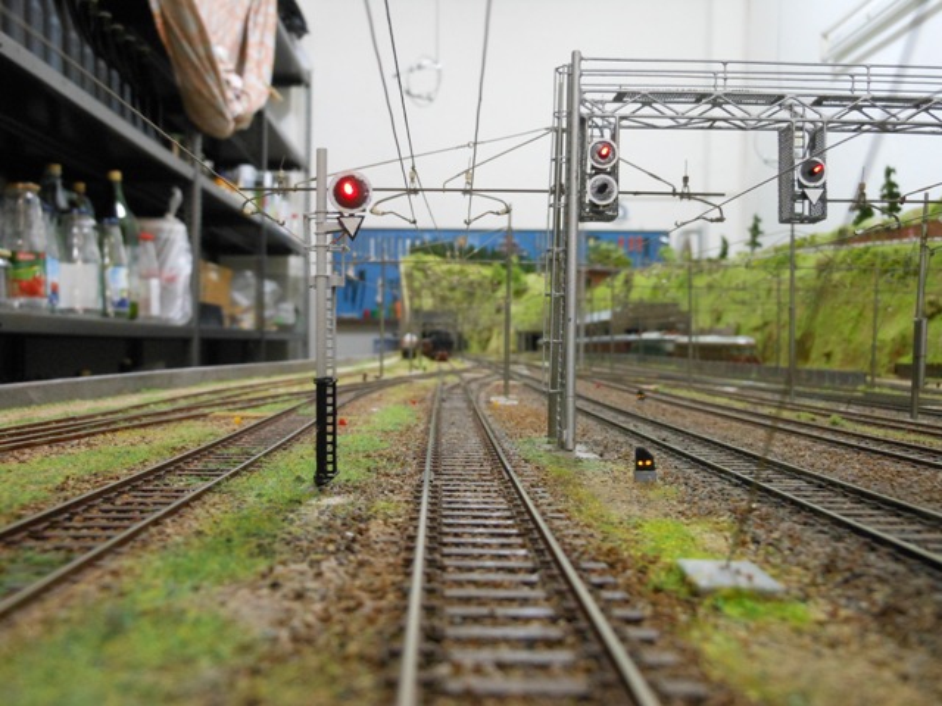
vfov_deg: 42.9
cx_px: 471
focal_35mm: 33
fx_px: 898
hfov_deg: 55.4
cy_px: 353
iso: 400
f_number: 4
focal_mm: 5.9
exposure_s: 1/6
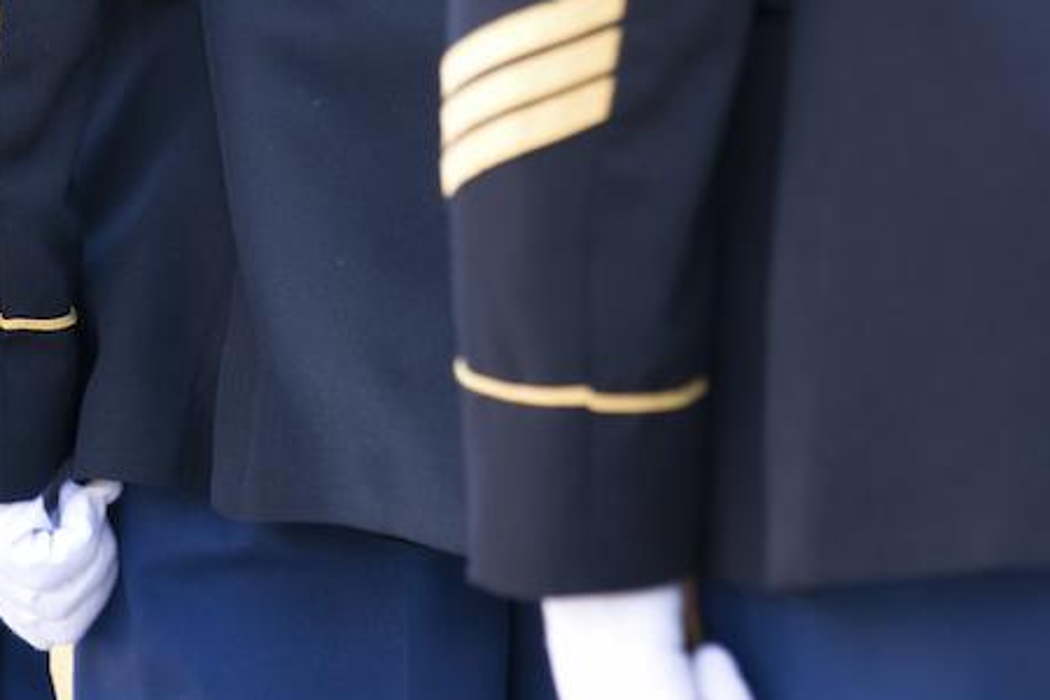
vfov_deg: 3.2
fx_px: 12628
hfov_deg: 4.7
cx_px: -110
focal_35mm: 433
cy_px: -62
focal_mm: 130
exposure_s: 1/100
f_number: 3.2
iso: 200
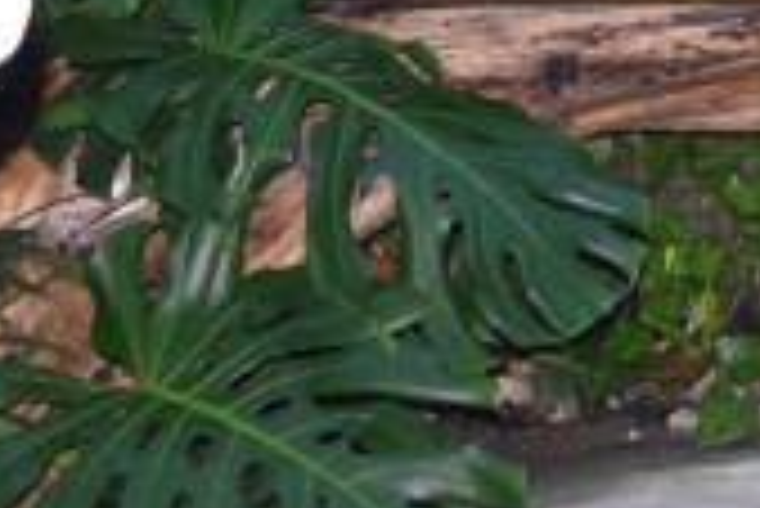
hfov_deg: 7.9
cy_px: -823
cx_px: 1313
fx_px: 5367
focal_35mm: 254
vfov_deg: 5.2
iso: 640
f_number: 5.6
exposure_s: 1/125
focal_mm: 28
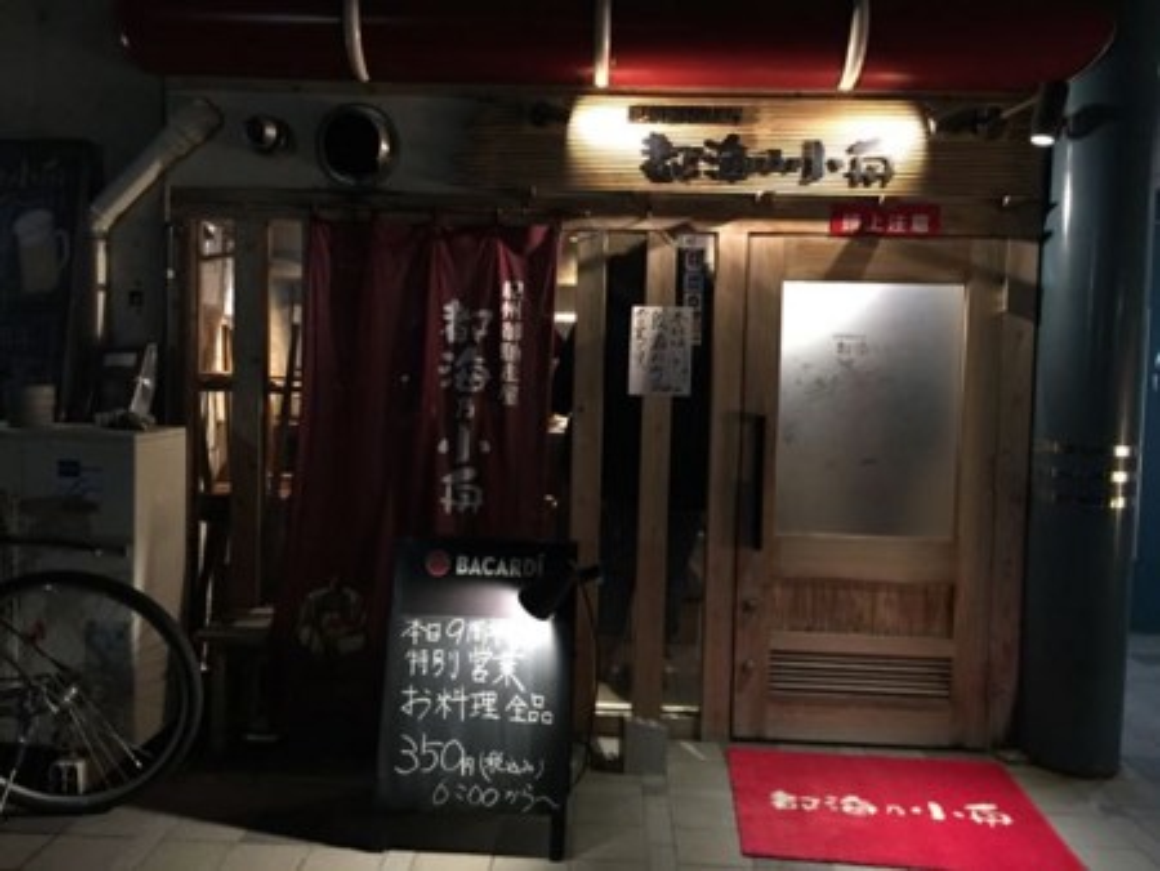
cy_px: 436
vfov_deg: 48.3
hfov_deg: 61.6
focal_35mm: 29
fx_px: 972
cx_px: 580
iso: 250
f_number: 2.2
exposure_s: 1/15
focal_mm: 4.15
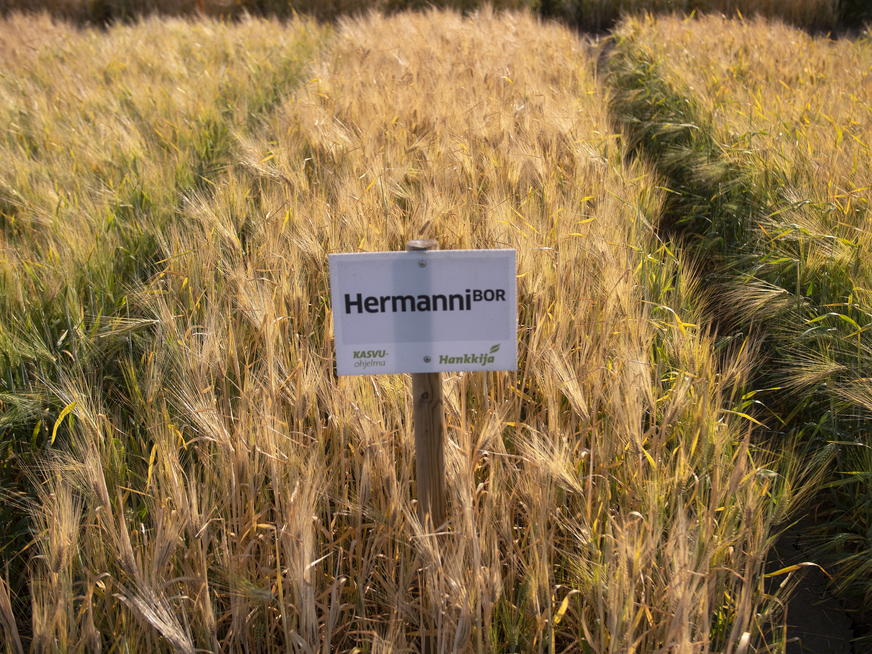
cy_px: 324
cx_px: 444
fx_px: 1108
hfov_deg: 42.9
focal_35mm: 44
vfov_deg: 32.9
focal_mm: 20
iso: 200
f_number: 2
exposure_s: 1/125
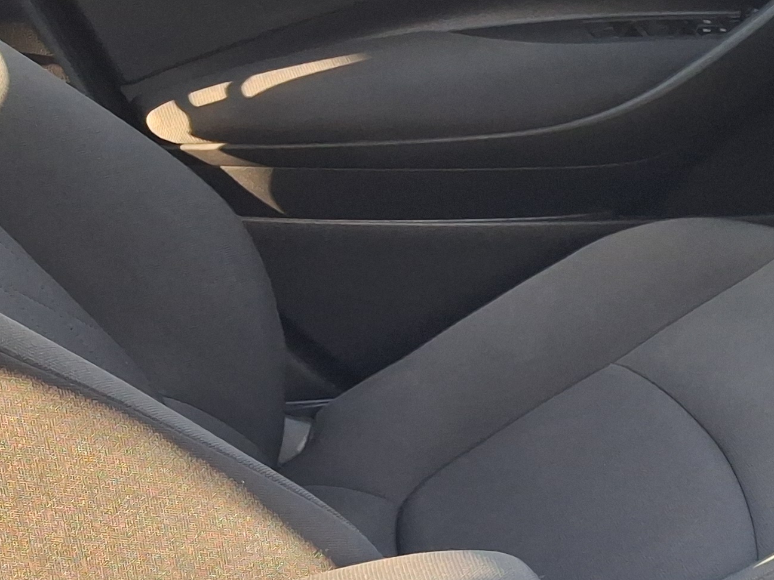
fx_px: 1901
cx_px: 1189
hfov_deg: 19.7
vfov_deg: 17.2
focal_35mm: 85
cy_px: 473
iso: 160
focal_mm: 4
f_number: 1.8
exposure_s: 1/120
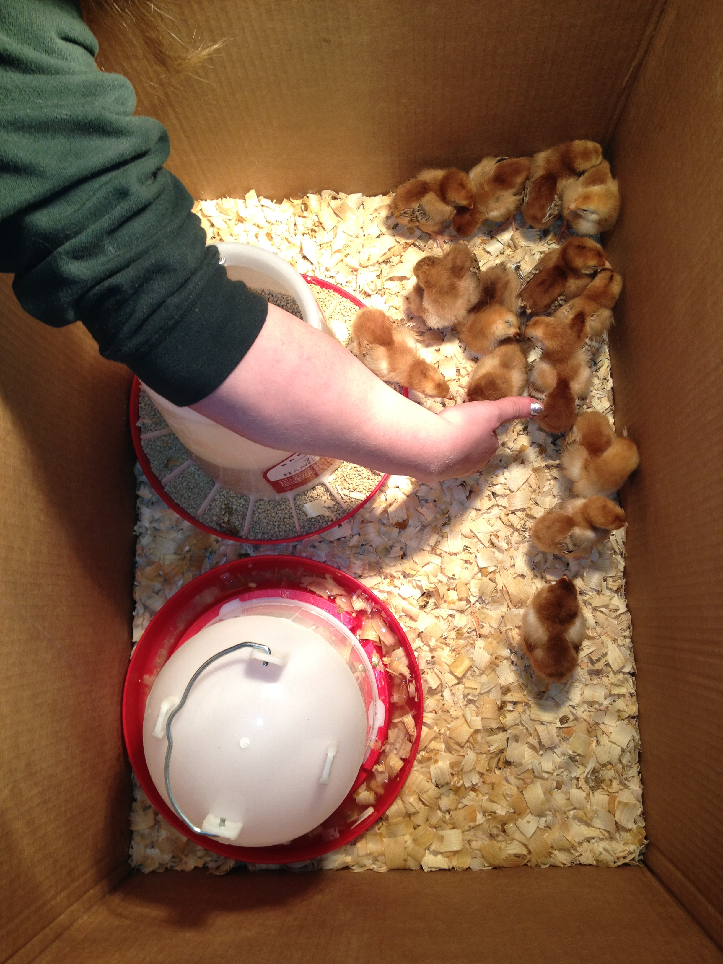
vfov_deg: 52.6
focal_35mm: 35
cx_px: 362
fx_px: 975
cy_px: 482
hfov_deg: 40.7
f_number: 2.4
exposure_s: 1/40
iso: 80
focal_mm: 4.28
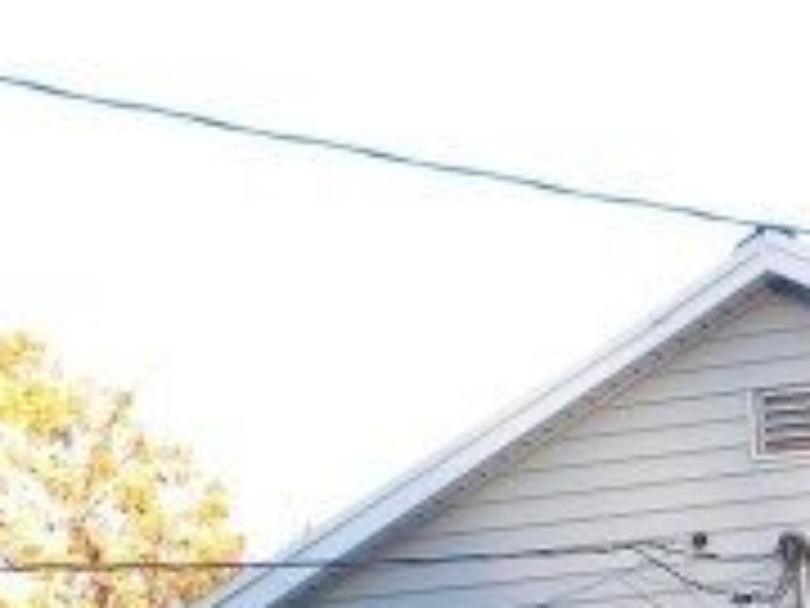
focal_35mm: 210
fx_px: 4914
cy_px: 1211
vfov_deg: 6.8
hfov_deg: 9.3
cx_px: 891
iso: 64
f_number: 3.5
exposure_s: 1/100
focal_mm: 6.6
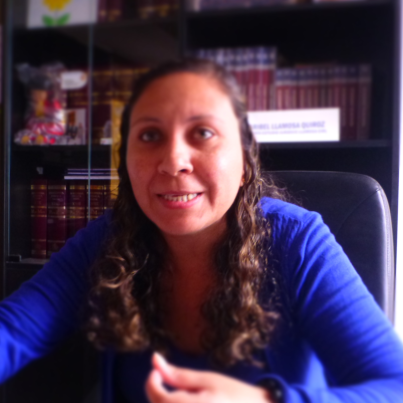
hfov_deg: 37.4
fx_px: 593
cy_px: 222
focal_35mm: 45
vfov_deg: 37.5
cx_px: 166
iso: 400
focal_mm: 5.4
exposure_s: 1/25
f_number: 3.6
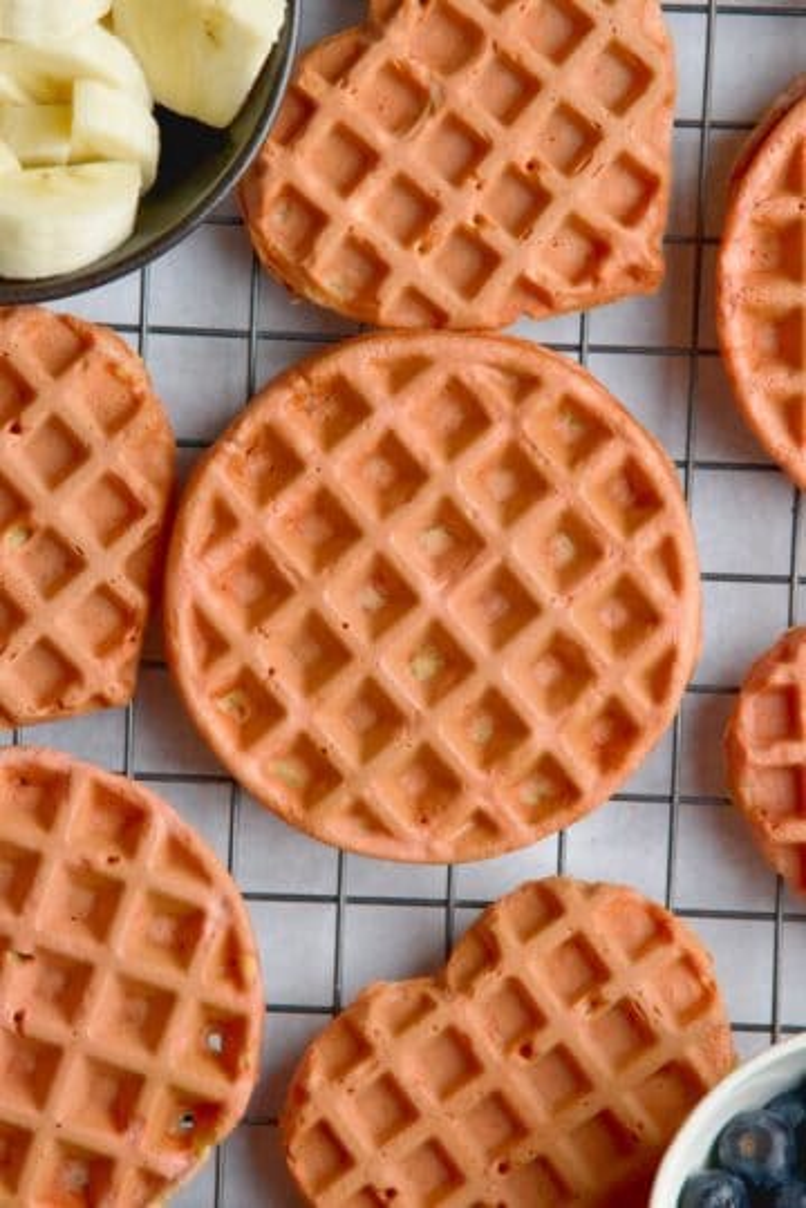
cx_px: 403
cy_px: 604
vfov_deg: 23.9
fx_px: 2854
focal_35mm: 85
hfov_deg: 16.1
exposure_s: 1/160
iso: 2000
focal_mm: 85
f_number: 10
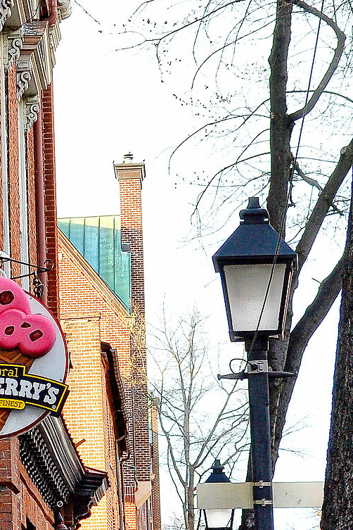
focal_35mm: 153
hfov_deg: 8.8
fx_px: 2250
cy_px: 322
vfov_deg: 13.4
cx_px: -122
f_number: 5.6
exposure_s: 1/125
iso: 160
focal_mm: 32
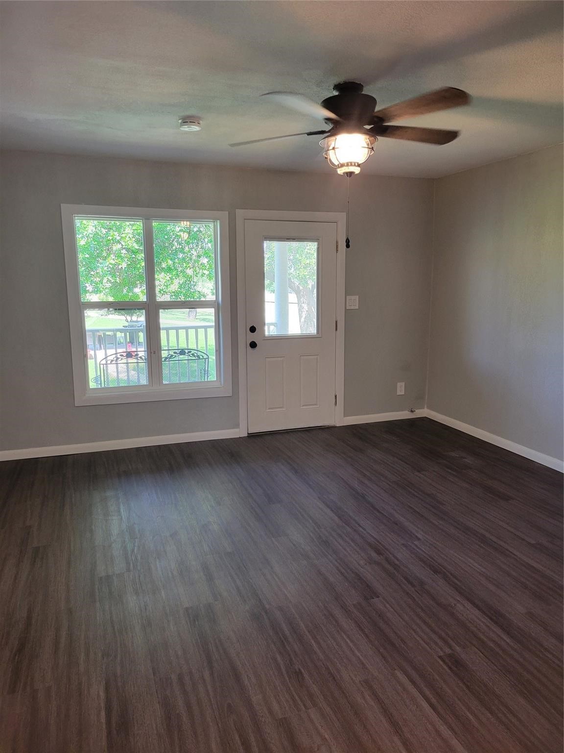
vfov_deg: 67.3
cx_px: 282
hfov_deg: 53.1
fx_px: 565
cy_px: 376
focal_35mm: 26
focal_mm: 5.4
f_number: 1.8
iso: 200
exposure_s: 1/120
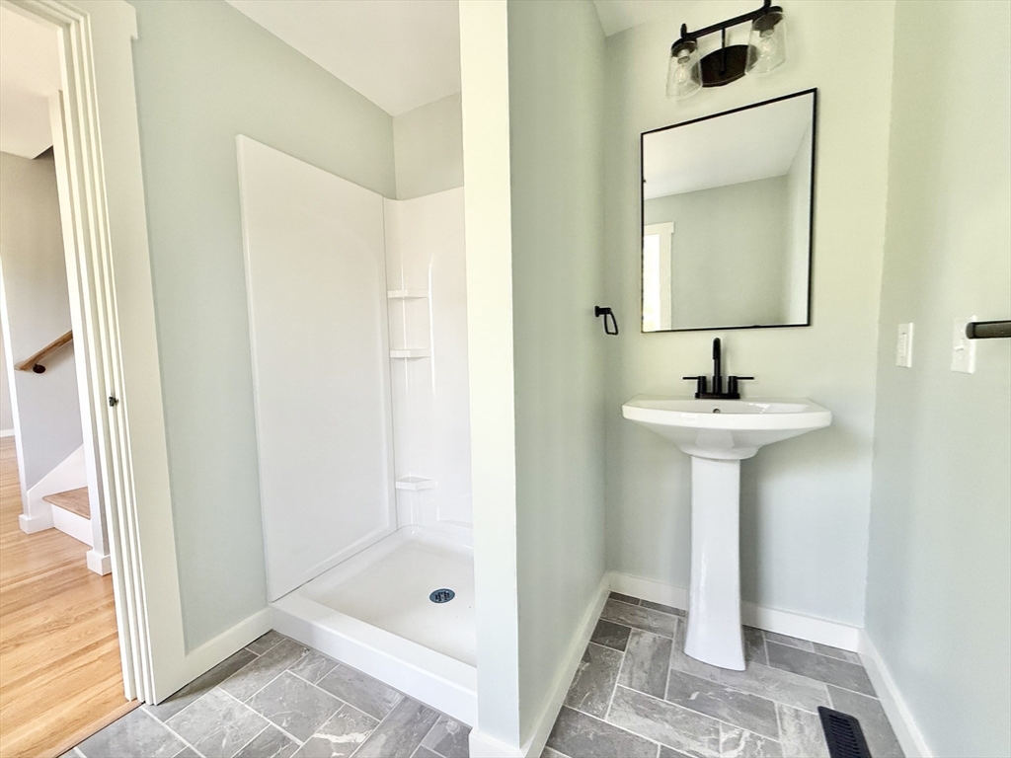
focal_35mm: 14
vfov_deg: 85.7
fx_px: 409
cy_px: 379
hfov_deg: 102.1
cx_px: 506
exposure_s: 1/99
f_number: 2.2
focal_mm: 2.22
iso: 250
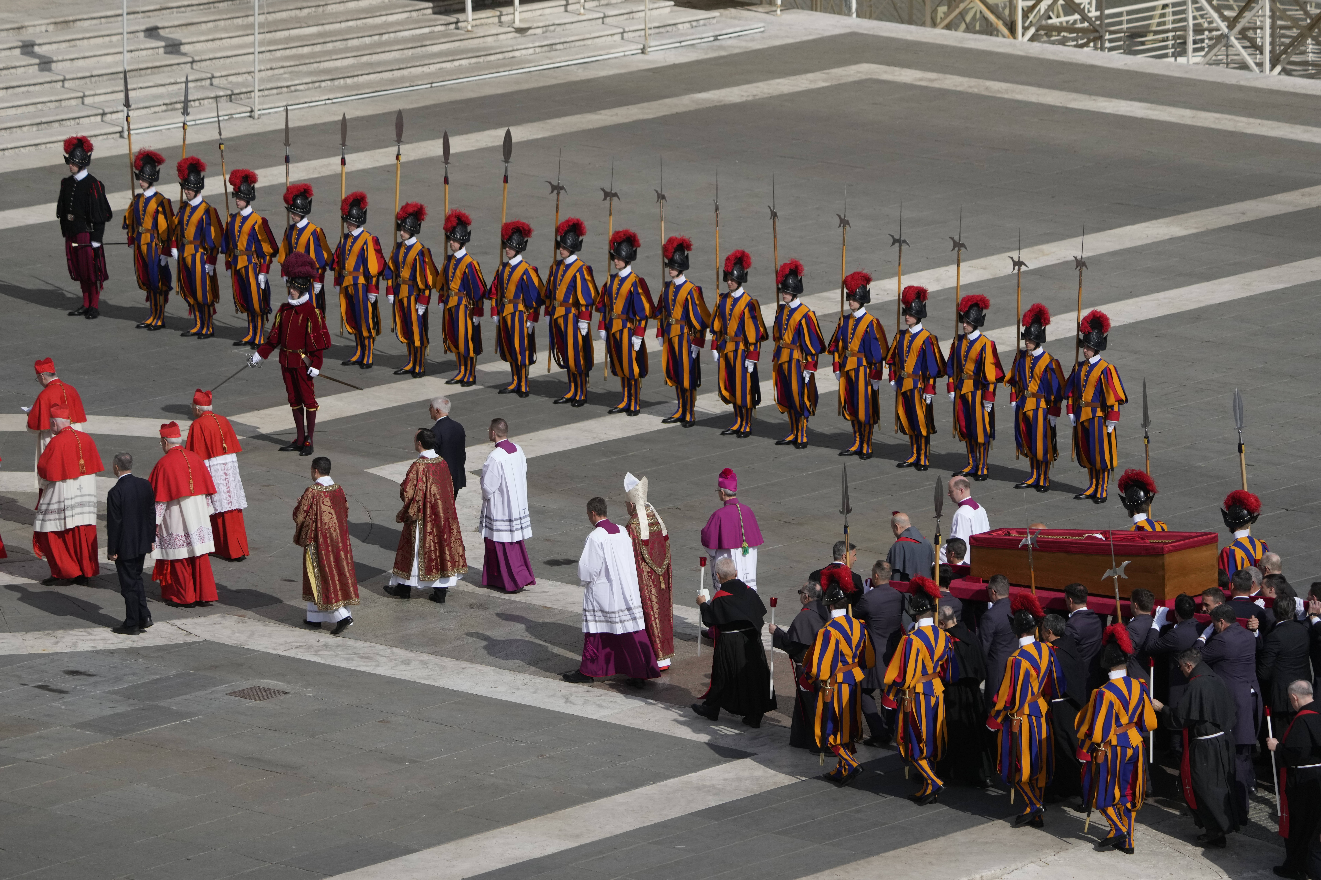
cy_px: 440
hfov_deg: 10.3
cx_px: 660
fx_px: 7338
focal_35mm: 200
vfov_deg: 6.9
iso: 640
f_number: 5.6
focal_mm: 200
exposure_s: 1/6400
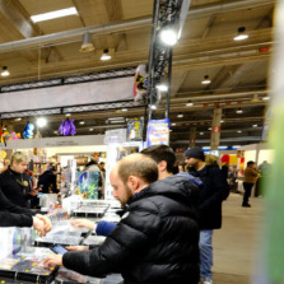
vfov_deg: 41.5
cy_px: 216
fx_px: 362
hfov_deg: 32.4
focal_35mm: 39
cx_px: -84
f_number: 4
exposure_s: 1/60
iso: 800
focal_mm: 10.5
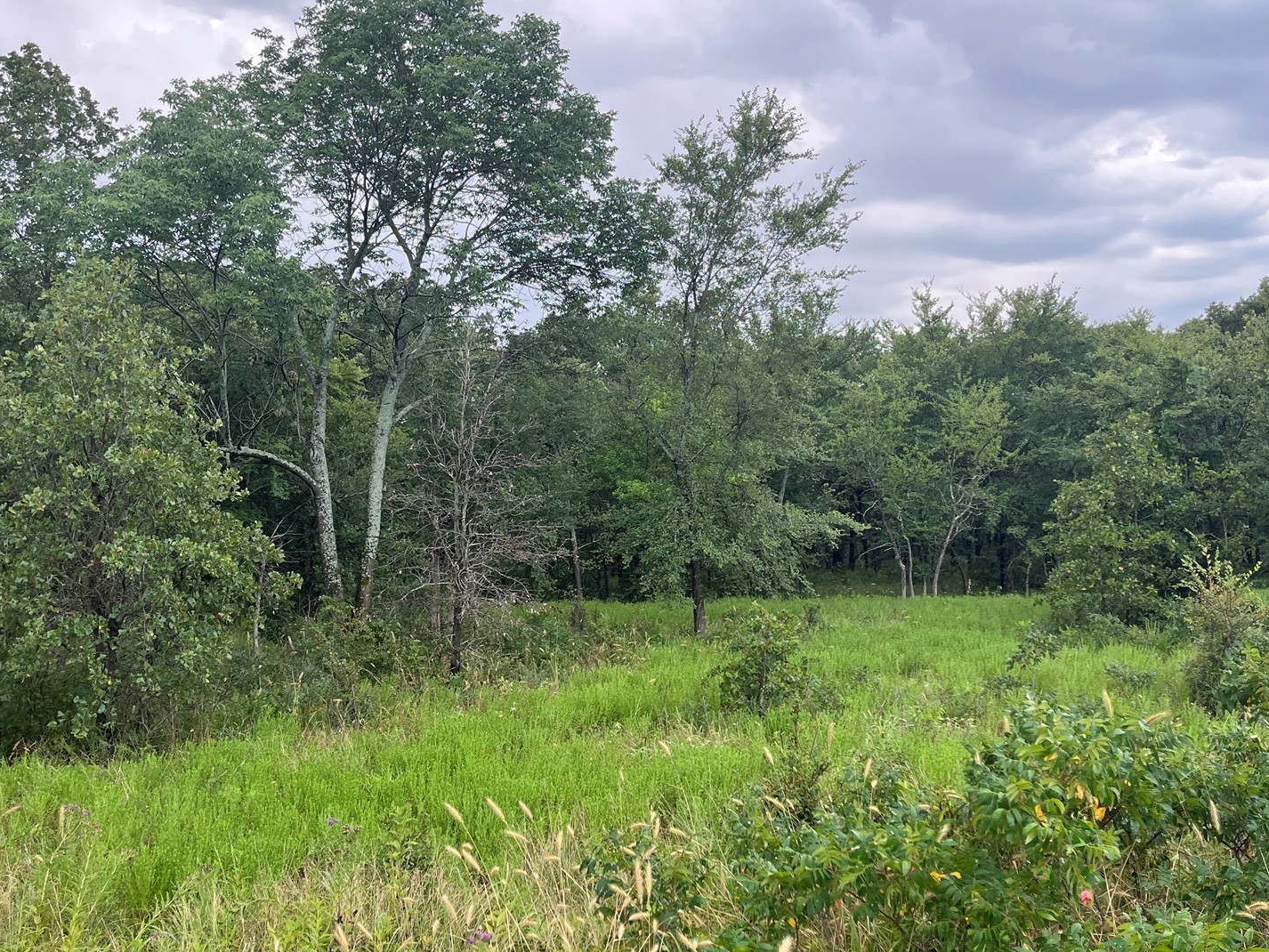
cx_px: 609
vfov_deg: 40.7
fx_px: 1283
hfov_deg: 52.6
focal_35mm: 35
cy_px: 523
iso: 50
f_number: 1.6
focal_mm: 5.1
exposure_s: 1/569
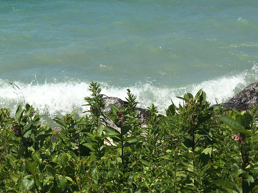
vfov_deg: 21.1
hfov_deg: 27.8
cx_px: 39
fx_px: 507
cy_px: 14
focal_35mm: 68
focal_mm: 4.15
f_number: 2.2
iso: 25
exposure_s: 1/3846
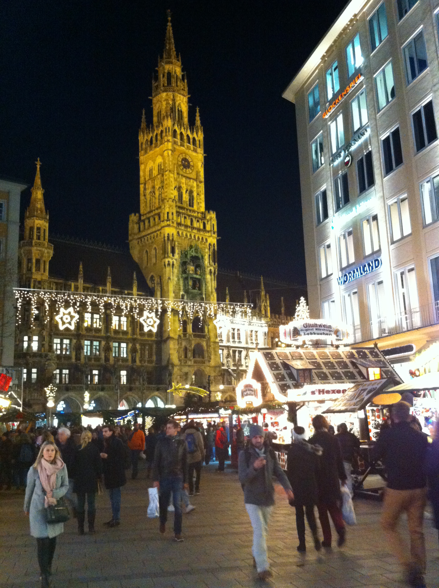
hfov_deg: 40.6
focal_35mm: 35
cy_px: 294
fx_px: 593
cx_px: 220
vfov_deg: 52.7
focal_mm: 3.85
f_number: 2.8
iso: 640
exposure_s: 1/15
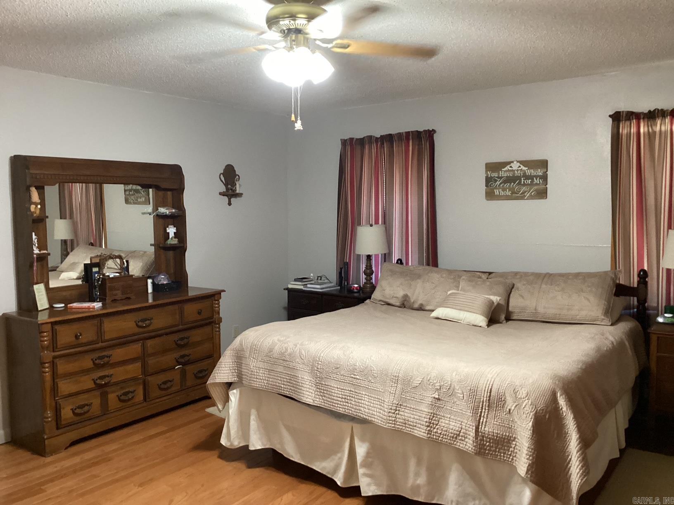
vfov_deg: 45.4
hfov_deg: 58.4
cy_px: 252
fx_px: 604
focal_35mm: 31
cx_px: 337
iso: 400
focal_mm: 3.3
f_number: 2.4
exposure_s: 1/40
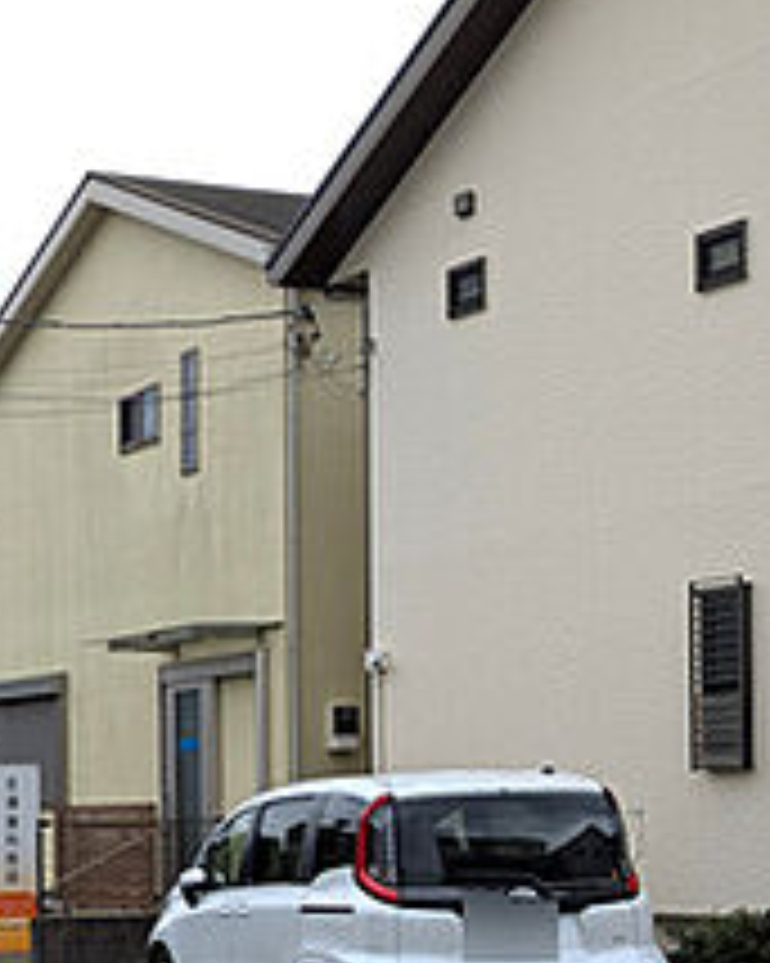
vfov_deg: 27.1
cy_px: 835
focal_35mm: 68
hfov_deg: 20.3
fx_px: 1938
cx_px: -261
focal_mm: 4.53
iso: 31
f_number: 1.7
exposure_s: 1/1266
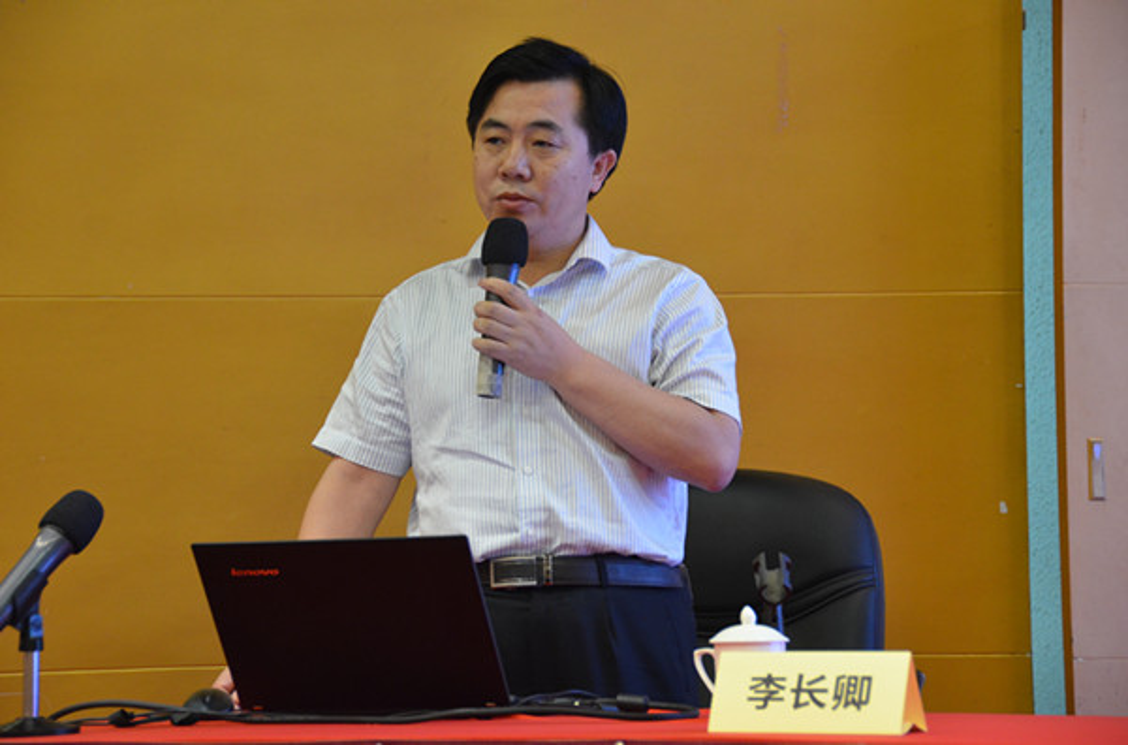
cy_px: 372
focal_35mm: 123
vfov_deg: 11.1
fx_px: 3842
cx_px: 564
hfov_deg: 16.7
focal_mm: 82
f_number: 5
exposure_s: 1/40
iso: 2000
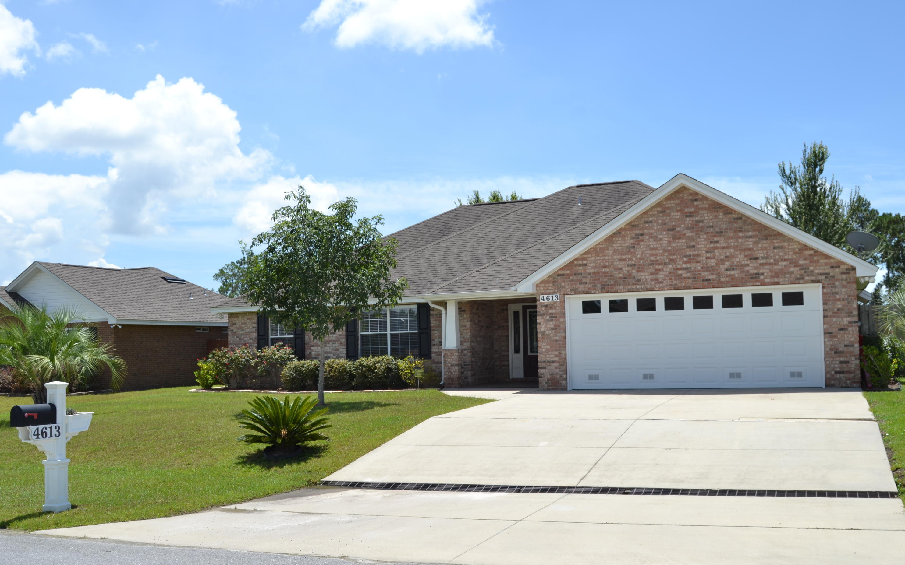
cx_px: 452
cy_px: 298
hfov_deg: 54.6
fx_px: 876
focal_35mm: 36
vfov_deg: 35.8
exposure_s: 1/250
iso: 100
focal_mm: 23
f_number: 8
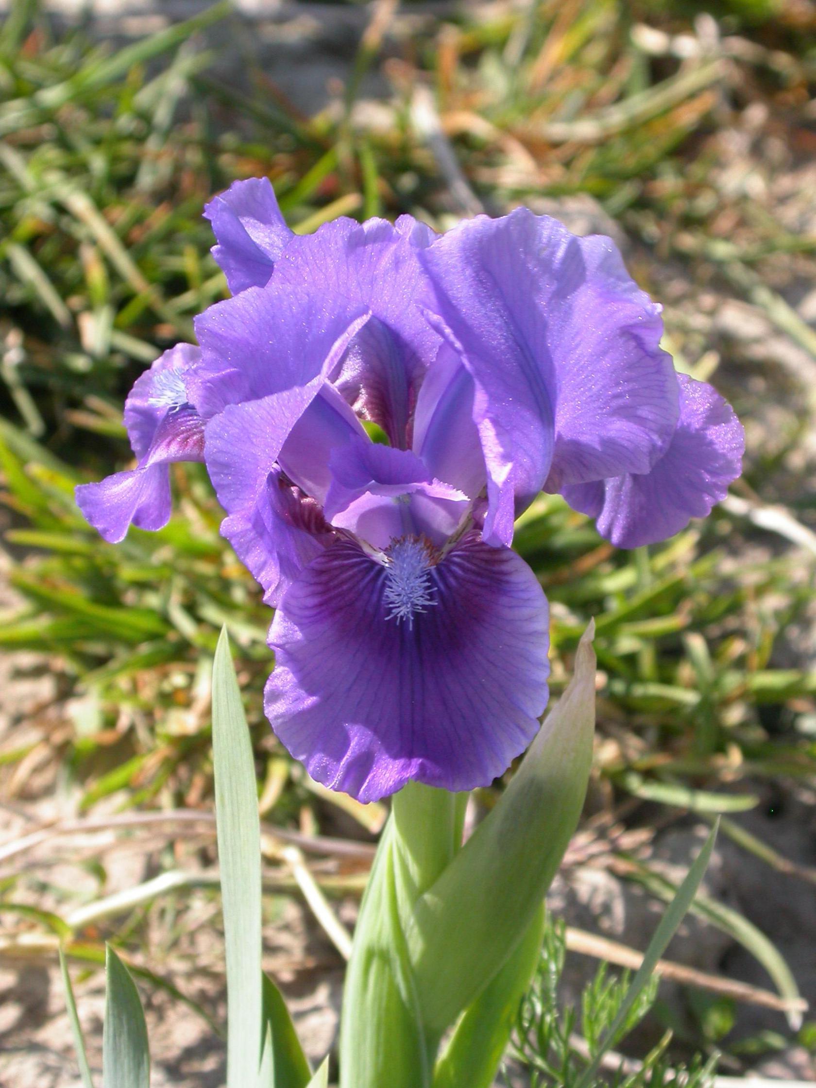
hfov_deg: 11.2
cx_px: 408
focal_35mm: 132
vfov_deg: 14.9
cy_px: 544
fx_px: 4149
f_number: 5.9
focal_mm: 27.3
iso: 100
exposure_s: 1/211
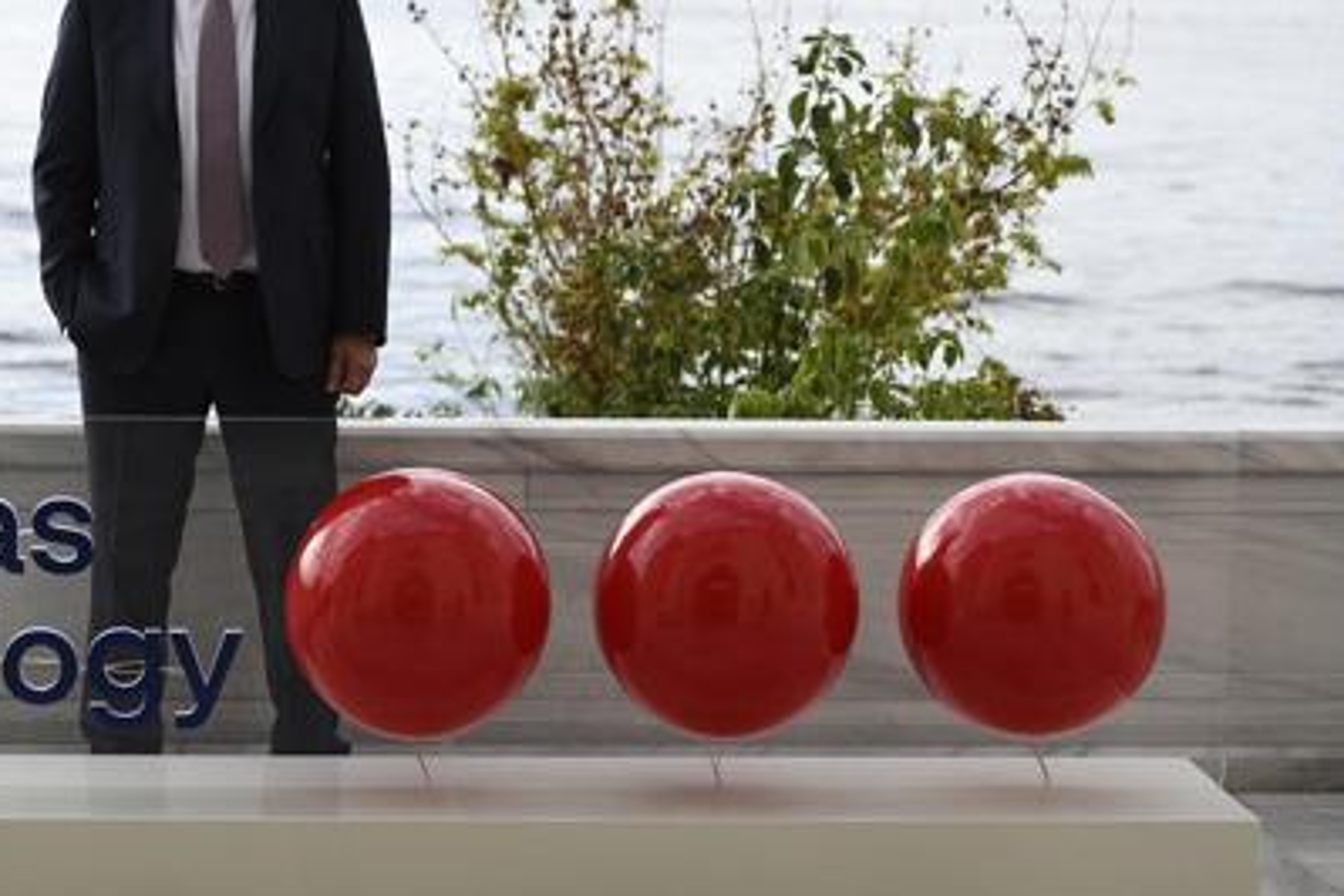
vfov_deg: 12.7
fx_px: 4032
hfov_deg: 18.8
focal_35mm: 108
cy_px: 310
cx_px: 318
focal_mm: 70
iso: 125
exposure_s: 1/800
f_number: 4
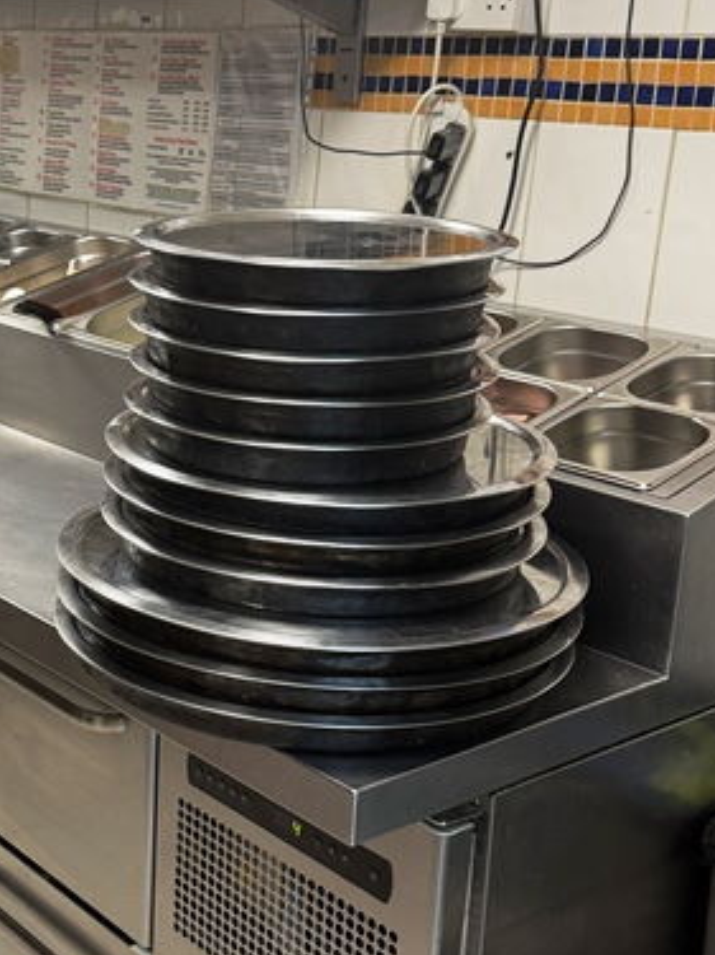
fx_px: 1130
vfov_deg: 45.7
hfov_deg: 33.8
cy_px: 540
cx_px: 120
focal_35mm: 41
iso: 125
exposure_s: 1/50
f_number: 1.78
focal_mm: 6.76
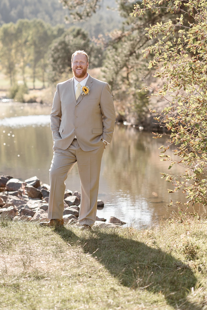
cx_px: 98
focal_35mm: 97
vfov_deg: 21.0
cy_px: 137
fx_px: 836
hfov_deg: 14.1
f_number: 2.8
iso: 200
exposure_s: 1/800
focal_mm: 85
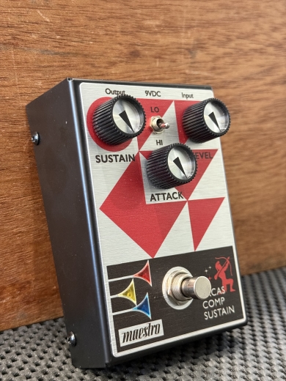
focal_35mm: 48
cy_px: 190
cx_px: 143
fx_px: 529
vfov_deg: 39.7
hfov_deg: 30.3
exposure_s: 1/40
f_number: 1.78
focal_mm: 6.76
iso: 320
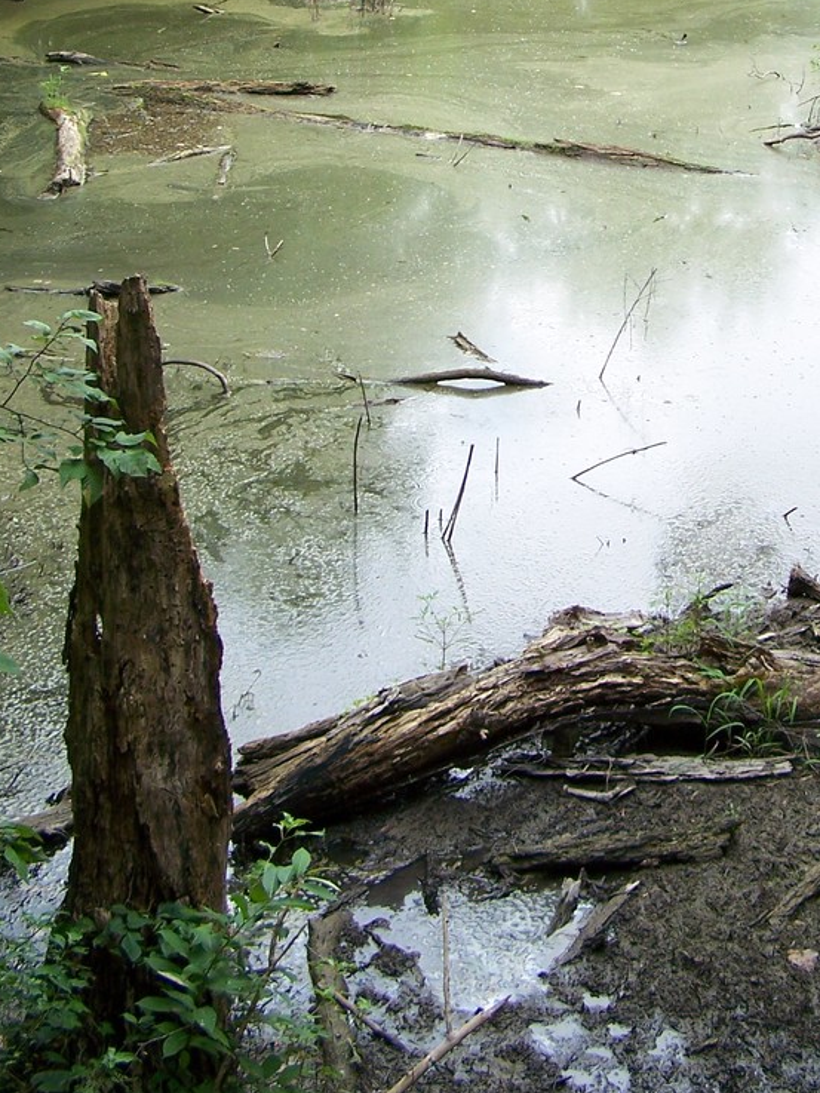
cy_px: 197
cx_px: 560
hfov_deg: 22.2
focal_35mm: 66
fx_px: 2084
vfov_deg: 28.7
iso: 80
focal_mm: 6.3
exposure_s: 1/125
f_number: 2.8
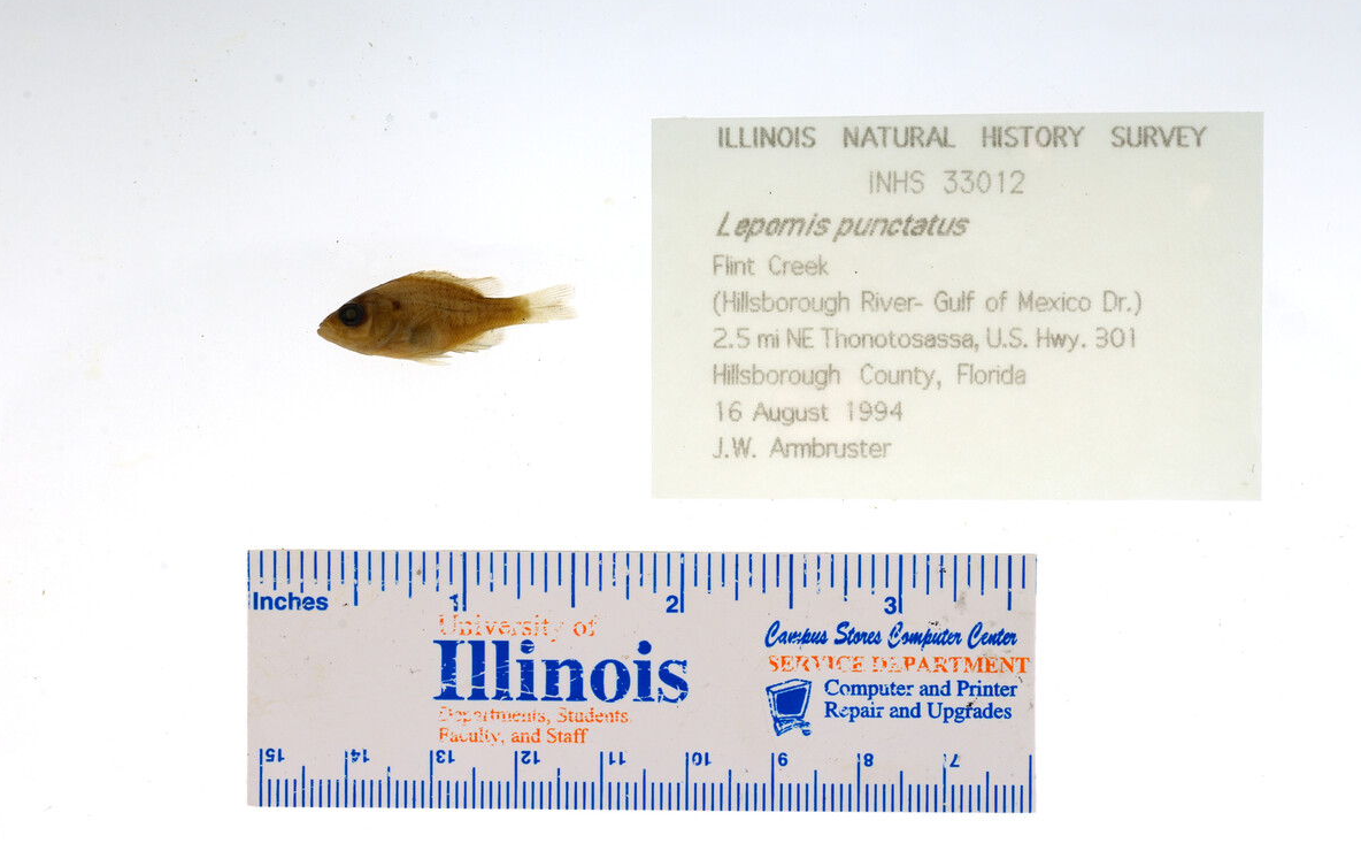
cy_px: 444
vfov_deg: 21.0
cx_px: 685
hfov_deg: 33.0
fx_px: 2300
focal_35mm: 62
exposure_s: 1/200
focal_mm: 60
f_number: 10
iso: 100
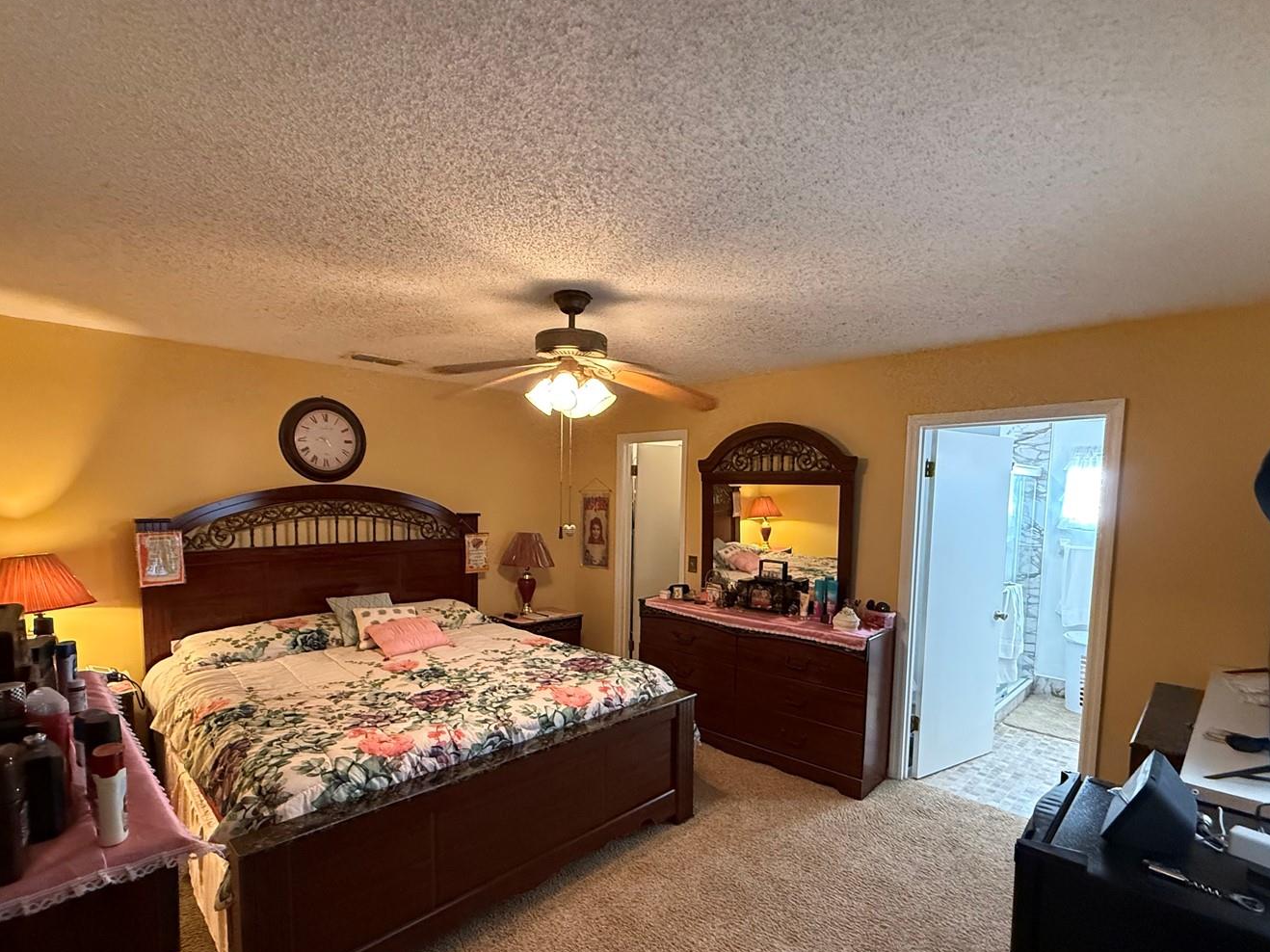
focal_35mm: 17
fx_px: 624
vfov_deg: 74.3
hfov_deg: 91.0
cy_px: 541
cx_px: 616
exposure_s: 1/60
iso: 800
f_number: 2.2
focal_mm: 2.22
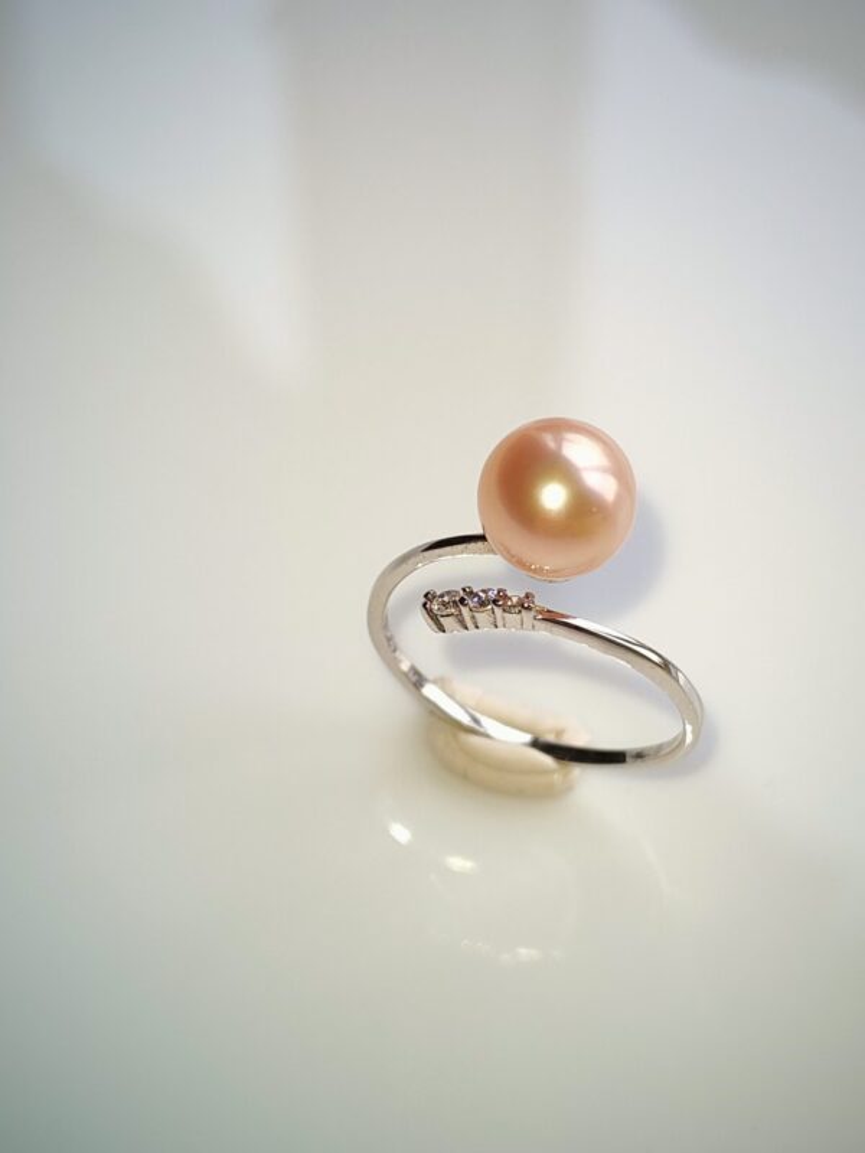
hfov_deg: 21.6
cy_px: 576
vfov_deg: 28.6
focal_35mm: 68
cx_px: 432
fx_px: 2266
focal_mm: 5.52
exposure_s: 1/100
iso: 100
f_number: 1.95
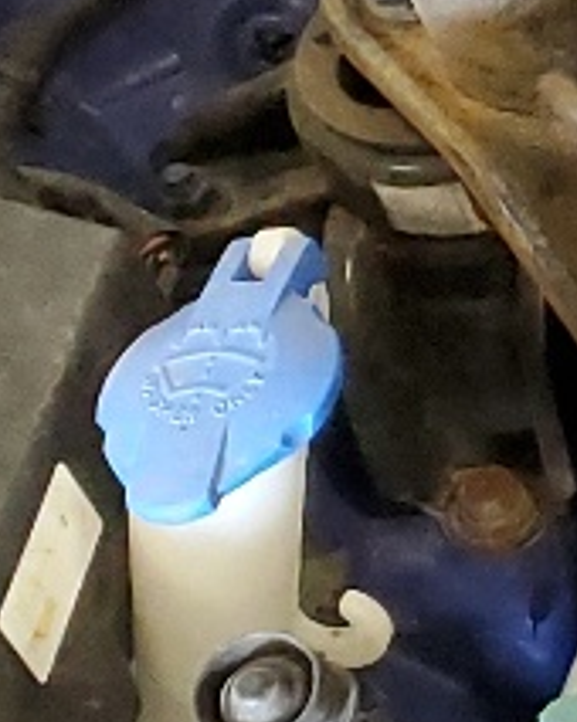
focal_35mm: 191
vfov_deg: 10.1
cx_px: 2322
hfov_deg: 6.5
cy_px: 495
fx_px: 4083
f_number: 1.5
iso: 305
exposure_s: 1/30
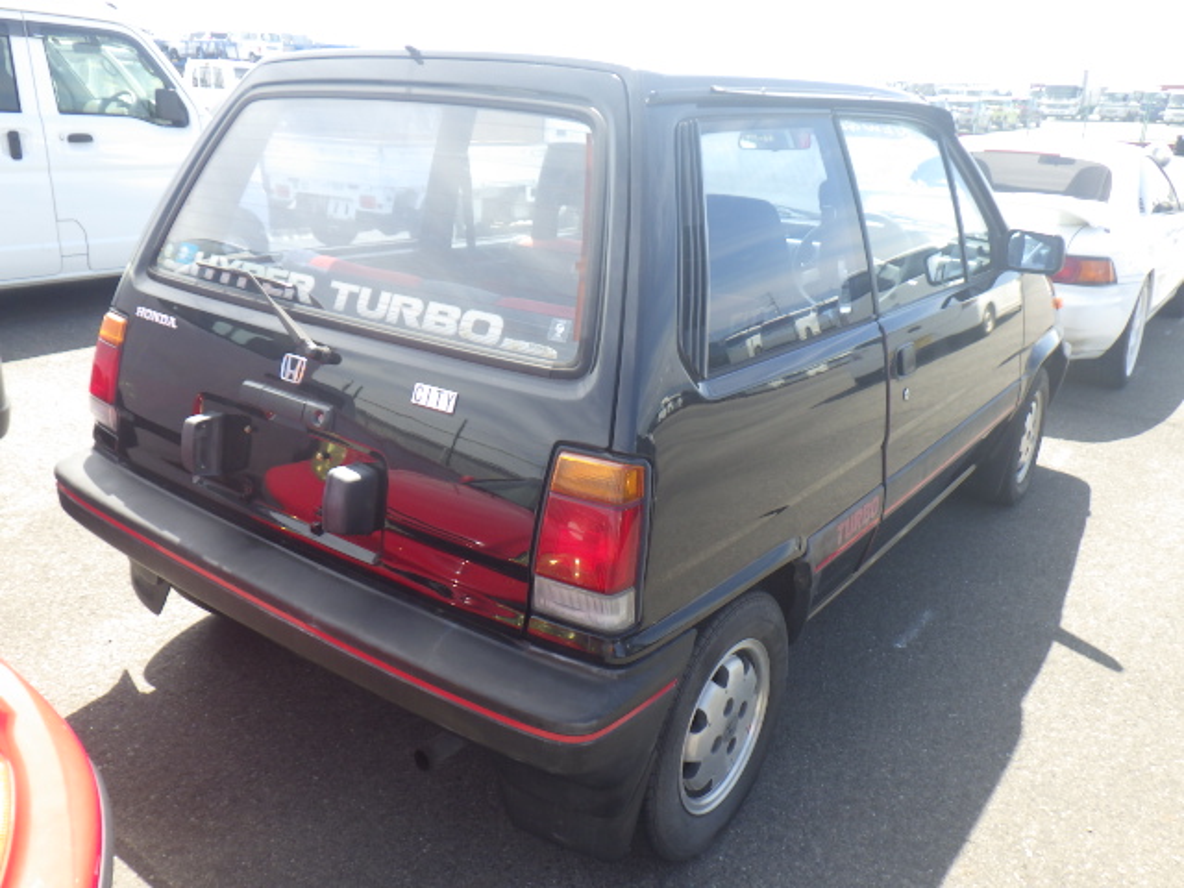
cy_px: 444
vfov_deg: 49.7
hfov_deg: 63.4
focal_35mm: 28
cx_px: 592
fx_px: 958
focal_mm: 5
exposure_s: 1/200
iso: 125
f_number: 4.2
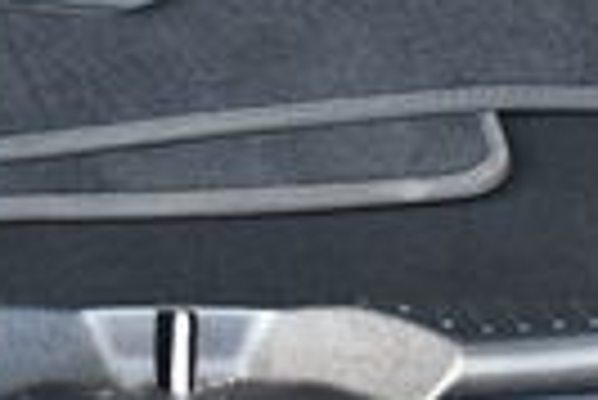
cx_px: 153
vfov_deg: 7.7
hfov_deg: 11.8
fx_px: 2877
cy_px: -315
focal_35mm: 173
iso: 720
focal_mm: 18
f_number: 3.5
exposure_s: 1/250
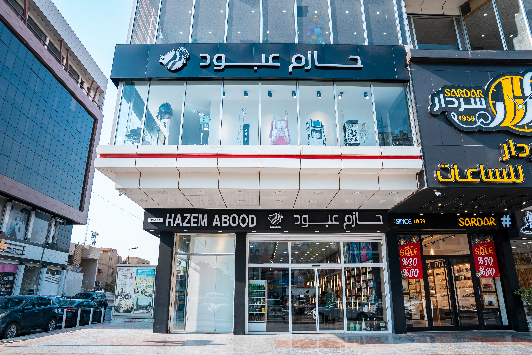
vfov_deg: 53.2
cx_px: 266
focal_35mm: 24
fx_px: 355
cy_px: 178
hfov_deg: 73.7
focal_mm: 24
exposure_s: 1/100
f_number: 5
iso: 80
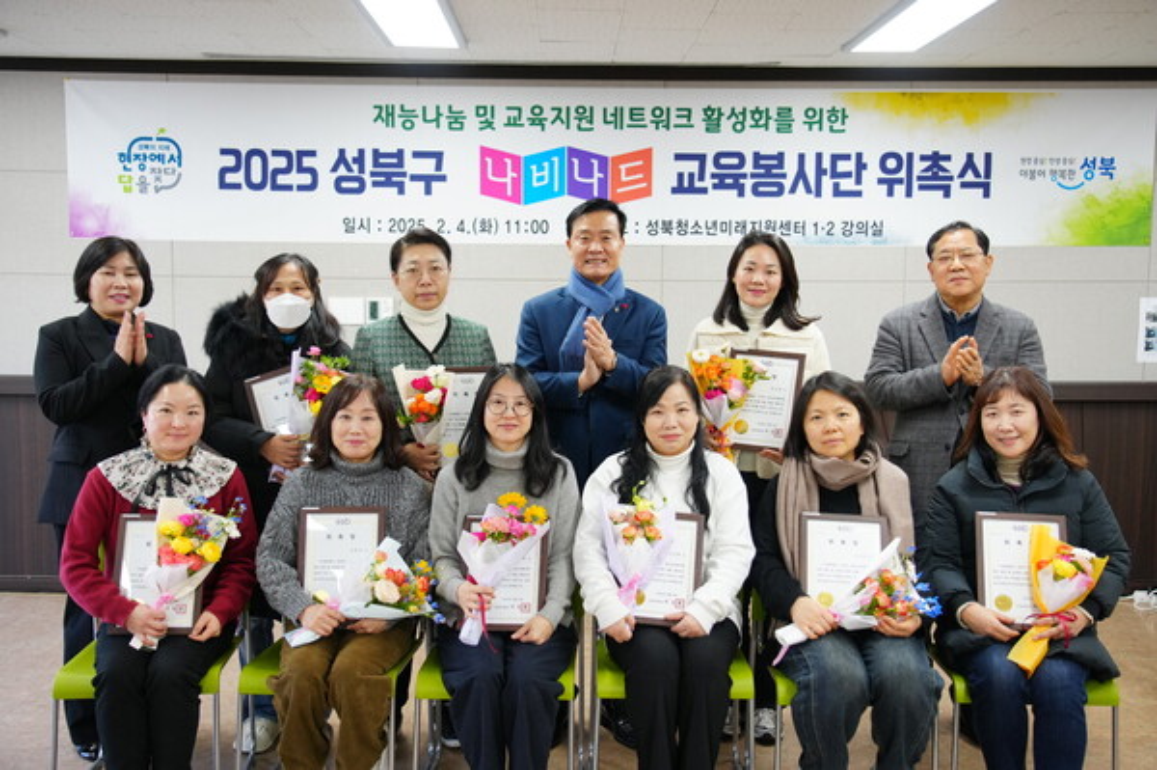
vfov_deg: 36.8
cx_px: 578
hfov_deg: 53.2
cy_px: 385
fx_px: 1156
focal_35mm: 36
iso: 1600
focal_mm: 36
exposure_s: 1/160
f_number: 4
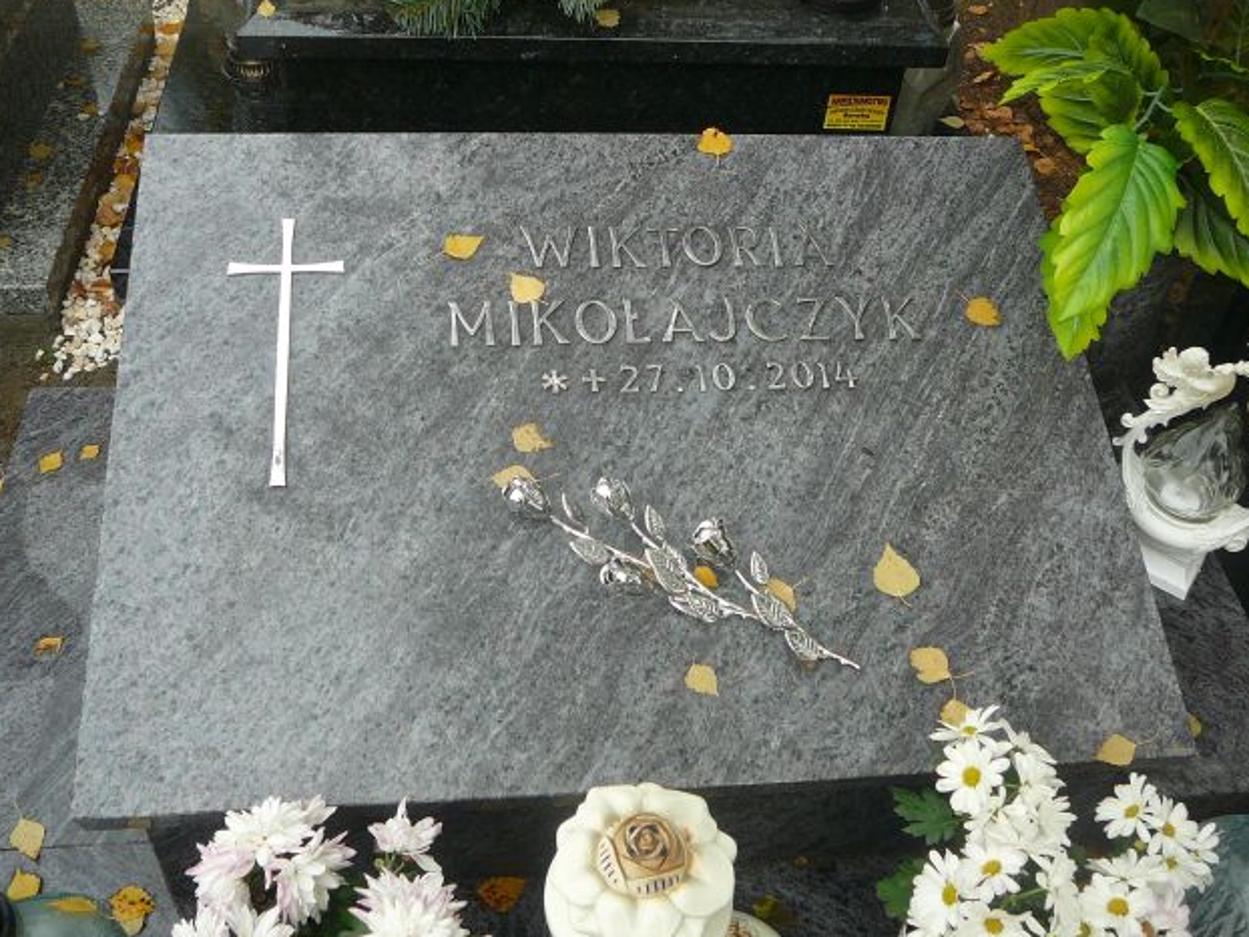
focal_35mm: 36
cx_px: 620
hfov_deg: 51.3
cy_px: 472
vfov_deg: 39.7
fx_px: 1299
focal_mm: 5.2
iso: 80
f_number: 2.8
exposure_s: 1/100
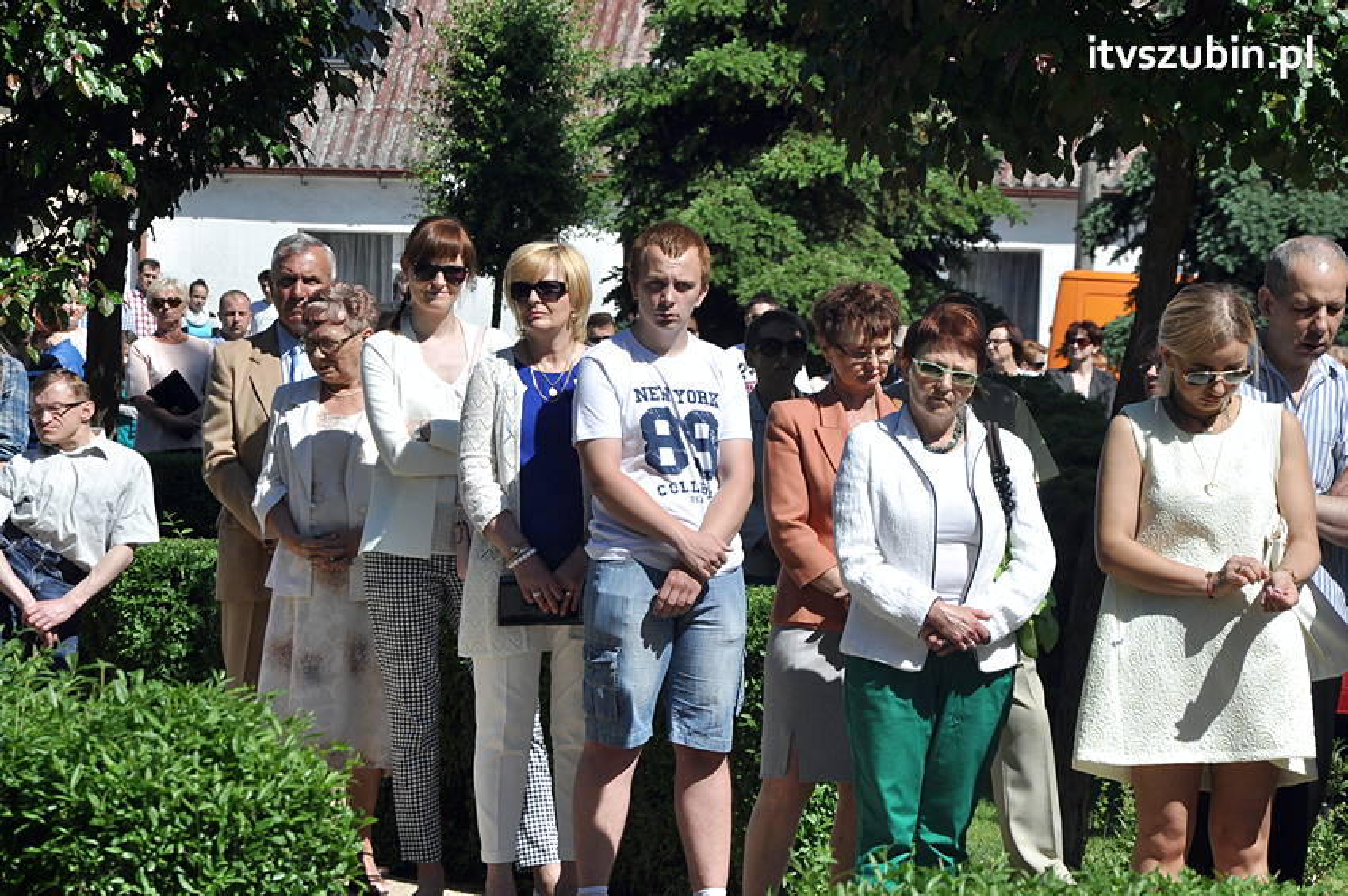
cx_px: 674
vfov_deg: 8.7
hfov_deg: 13.1
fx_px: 5892
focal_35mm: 158
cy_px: 448
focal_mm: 105
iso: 400
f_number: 9
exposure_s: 1/1250
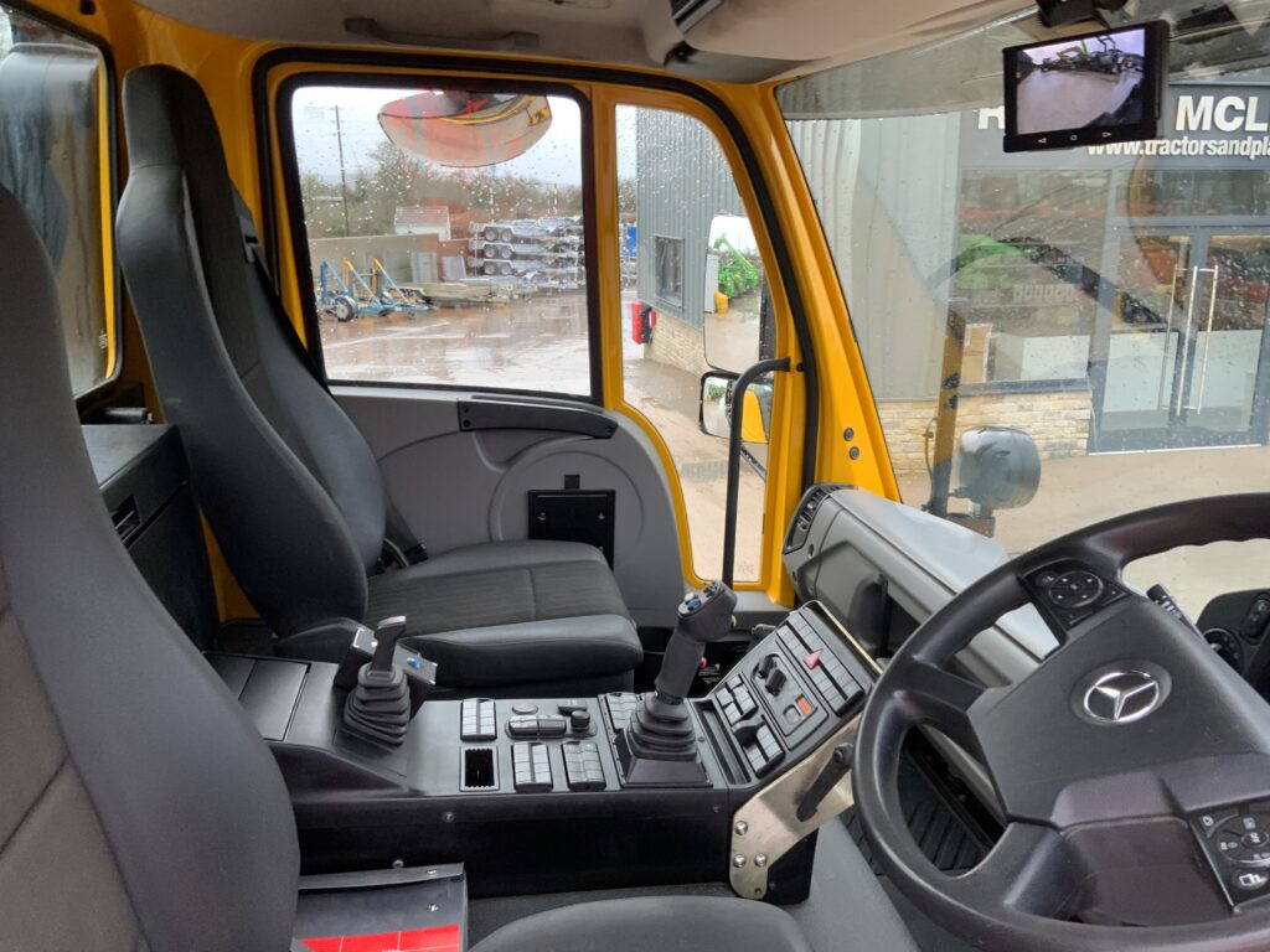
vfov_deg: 48.2
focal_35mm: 29
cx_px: 635
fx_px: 1064
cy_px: 476
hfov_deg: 61.7
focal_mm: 3
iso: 64
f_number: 1.8
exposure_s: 1/80
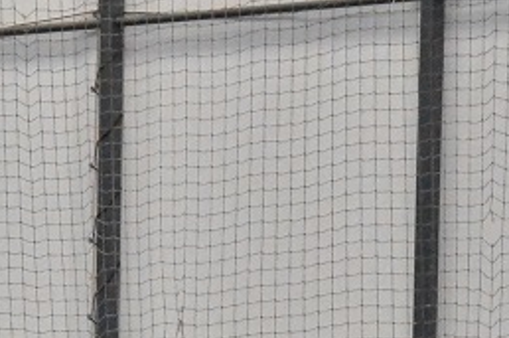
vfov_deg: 4.3
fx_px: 4436
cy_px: 686
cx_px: -185
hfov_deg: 6.5
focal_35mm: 314
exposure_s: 1/800
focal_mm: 45
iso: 6400
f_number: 4.8
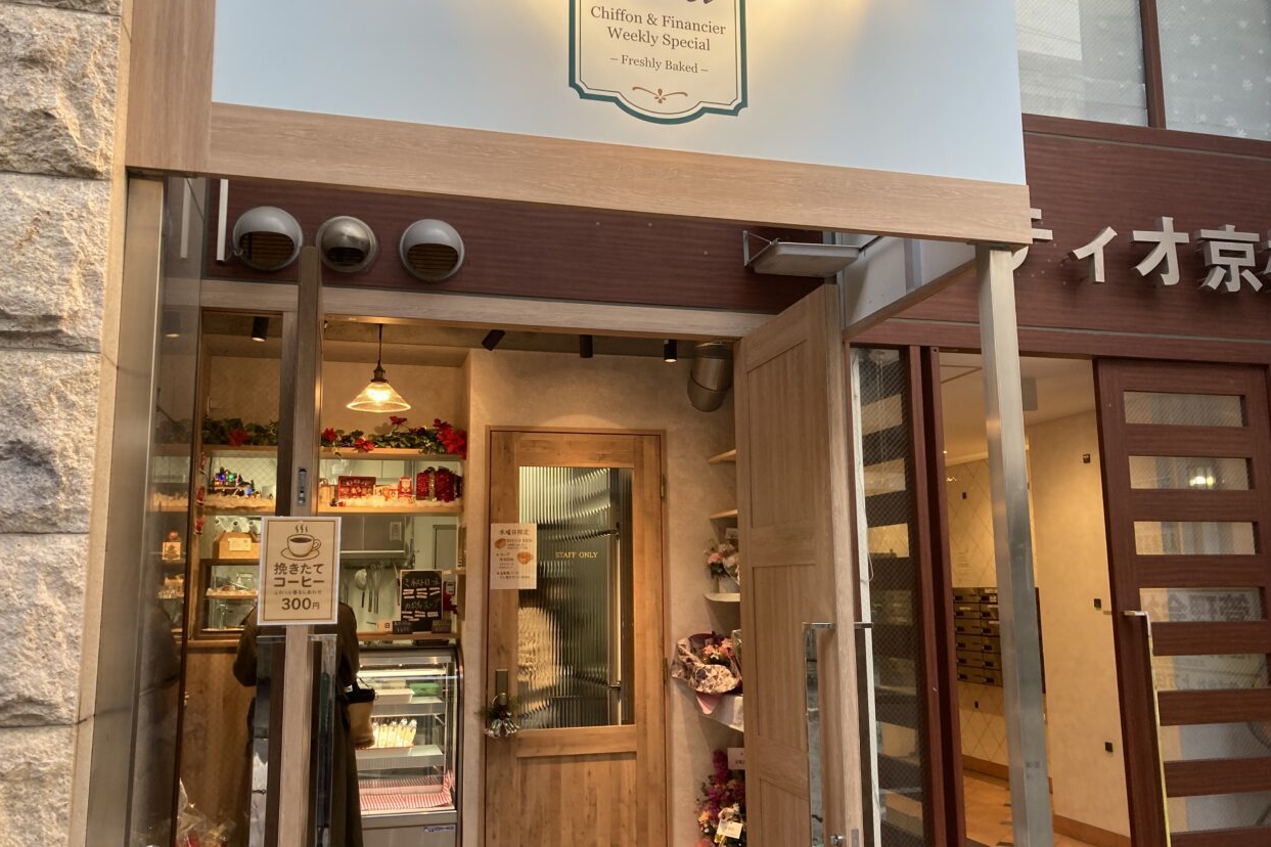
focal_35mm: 30
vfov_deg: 43.6
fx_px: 1059
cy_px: 417
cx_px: 629
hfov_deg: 61.9
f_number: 1.8
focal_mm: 3.99
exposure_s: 1/120
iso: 80
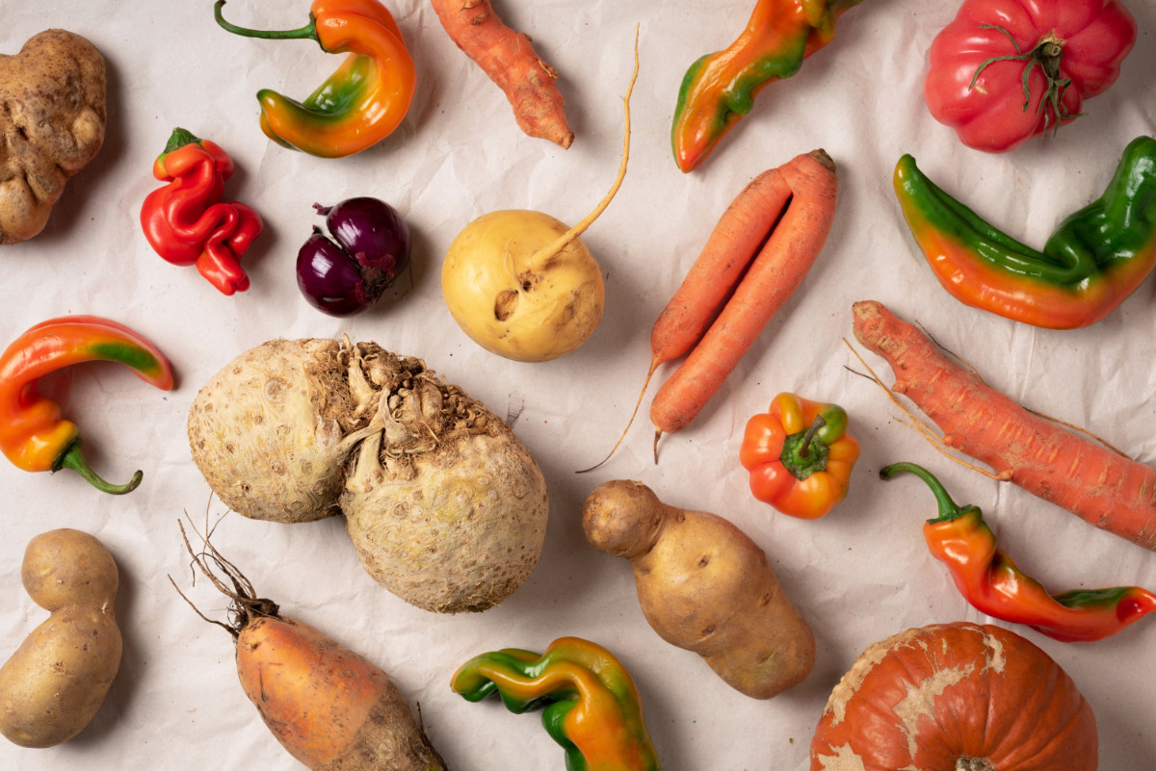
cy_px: 386
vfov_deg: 27.0
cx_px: 578
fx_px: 1606
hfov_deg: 39.6
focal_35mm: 50
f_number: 10
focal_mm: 50
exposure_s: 1/40
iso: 50
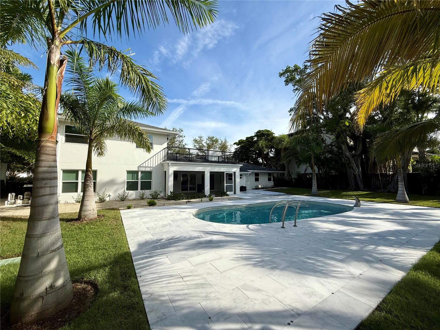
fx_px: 178
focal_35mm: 14
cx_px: 220
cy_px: 165
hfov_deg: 102.1
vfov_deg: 85.7
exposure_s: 1/1961
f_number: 2.2
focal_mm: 2.22
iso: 50
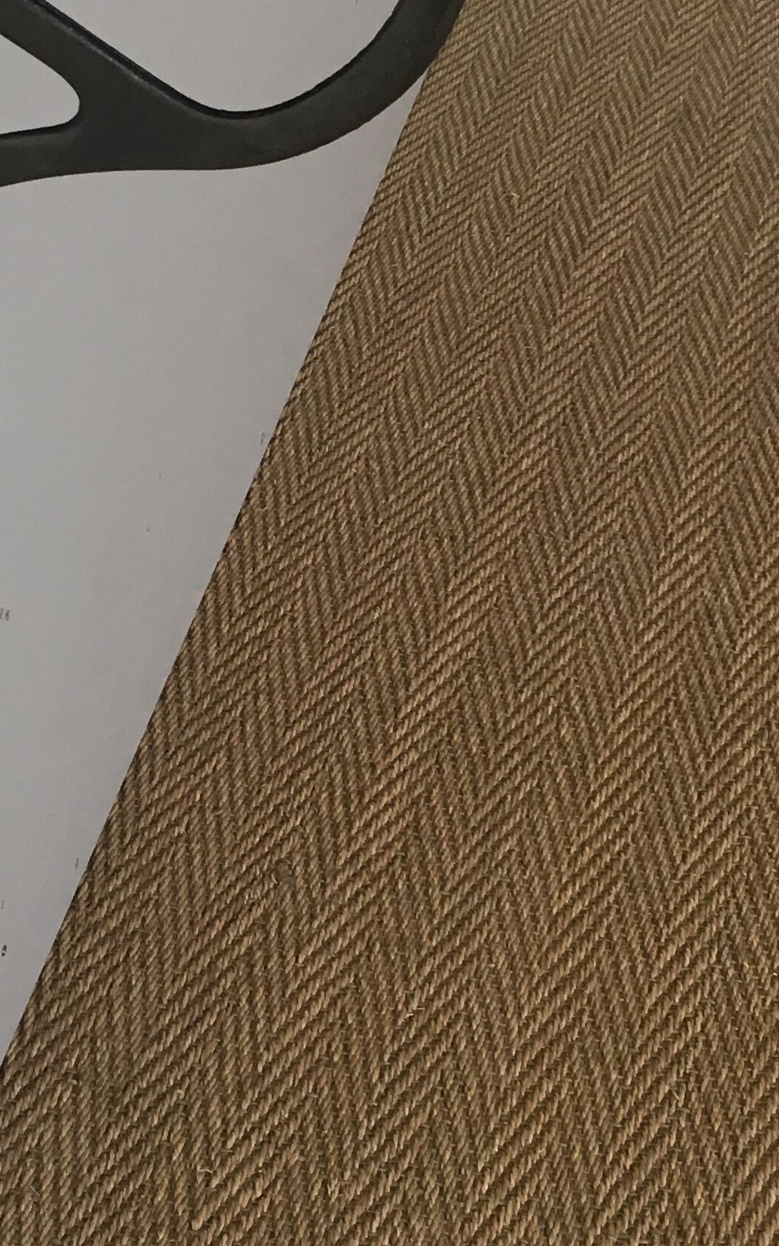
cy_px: 342
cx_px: 177
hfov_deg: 17.5
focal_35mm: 74
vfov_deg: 27.5
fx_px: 2513
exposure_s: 1/33
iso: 80
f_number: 2.2
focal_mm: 4.15
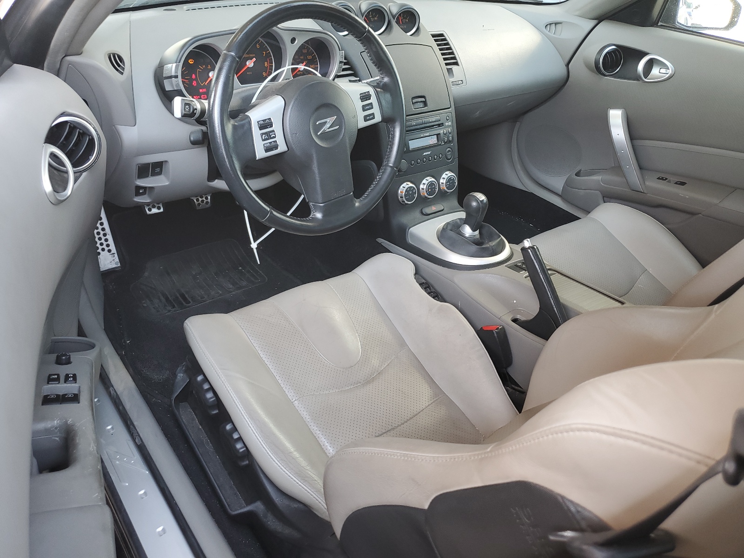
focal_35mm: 26
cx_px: 372
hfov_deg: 67.3
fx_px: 559
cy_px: 279
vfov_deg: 53.1
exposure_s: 1/60.2
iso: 57
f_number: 1.5
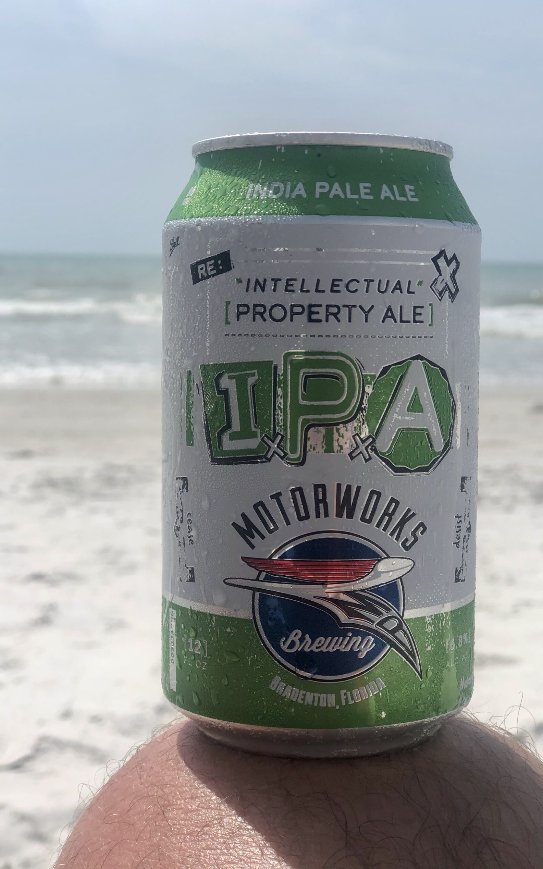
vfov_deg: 33.5
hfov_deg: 21.3
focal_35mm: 61
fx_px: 1444
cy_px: 432
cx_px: 305
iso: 20
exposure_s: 1/1736
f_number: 2.8
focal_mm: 6.6
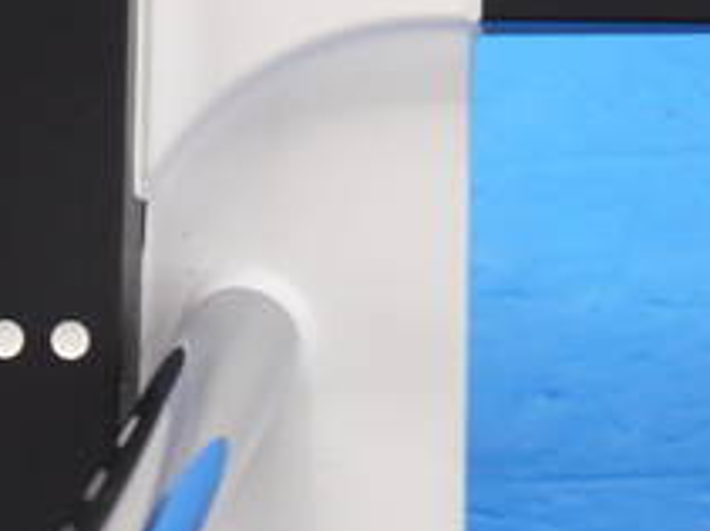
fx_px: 5227
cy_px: 339
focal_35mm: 255
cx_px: 370
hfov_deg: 7.8
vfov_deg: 5.8
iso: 640
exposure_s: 1/80
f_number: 5.6
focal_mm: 42
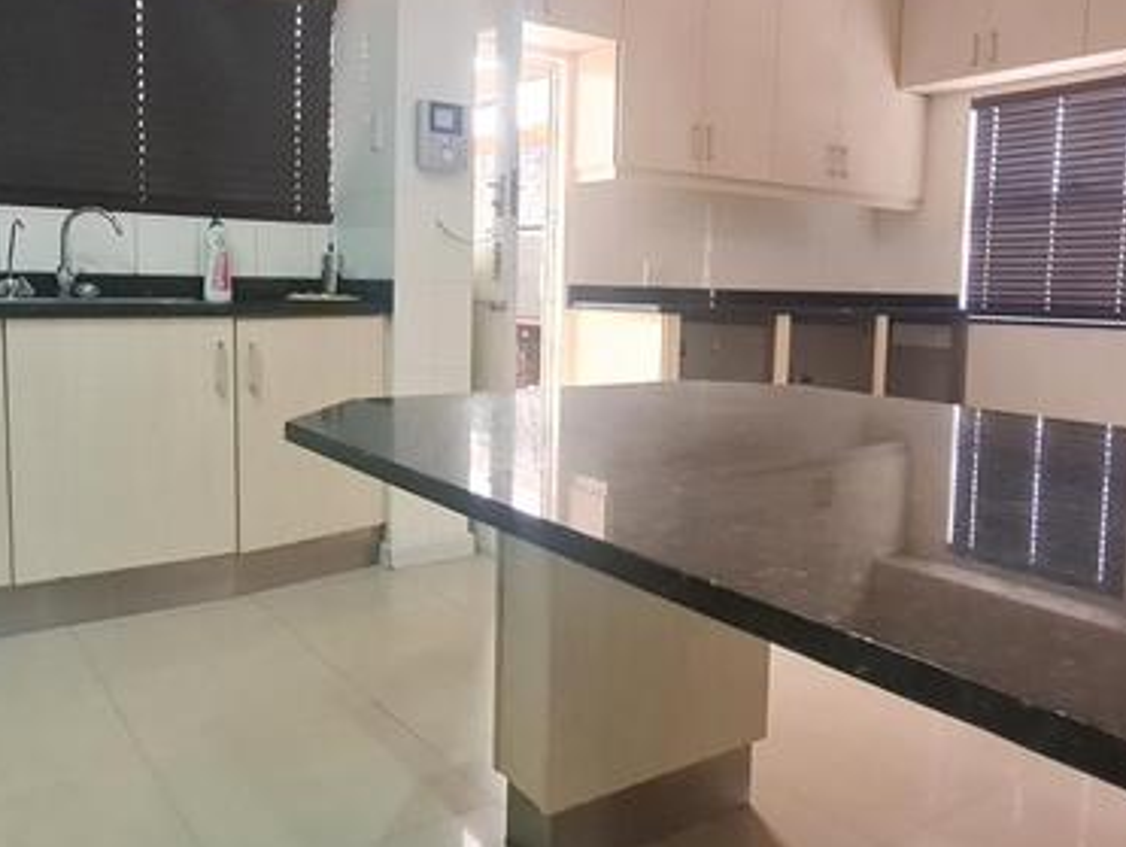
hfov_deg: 63.4
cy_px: 386
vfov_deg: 49.8
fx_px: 912
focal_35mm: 28
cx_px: 565
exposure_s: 1/33
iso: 500
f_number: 2.2
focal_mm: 1.74
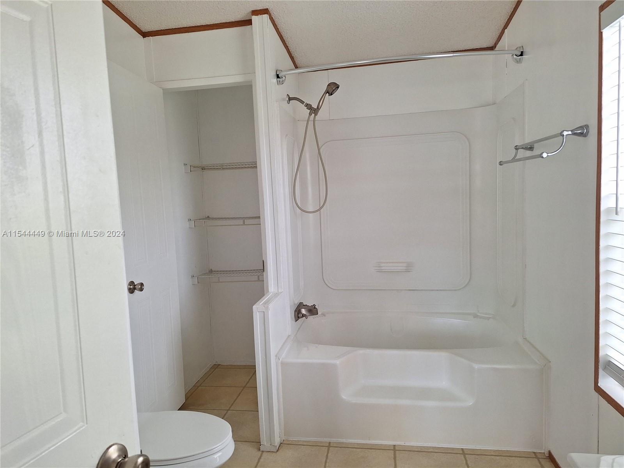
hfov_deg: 73.9
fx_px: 415
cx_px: 312
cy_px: 234
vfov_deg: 58.9
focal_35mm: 23
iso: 40
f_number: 1.8
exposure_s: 1/60
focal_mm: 5.54
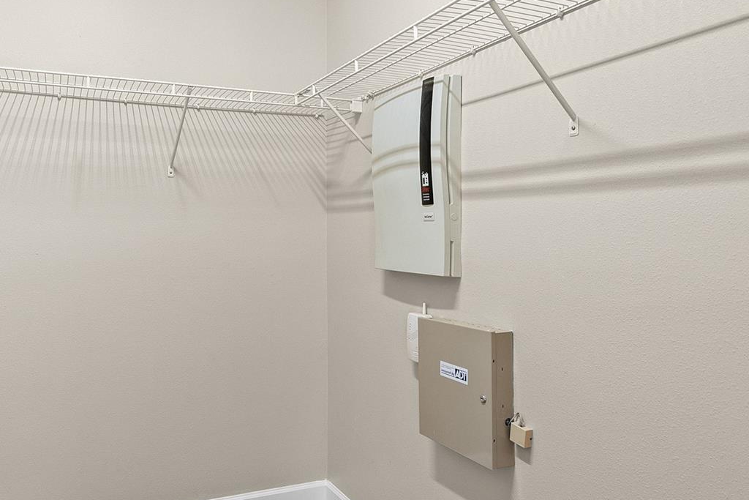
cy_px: 253
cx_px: 257
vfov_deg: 51.3
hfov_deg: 69.7
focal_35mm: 25
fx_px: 520
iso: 320
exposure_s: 1/1.25
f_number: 9
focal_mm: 16
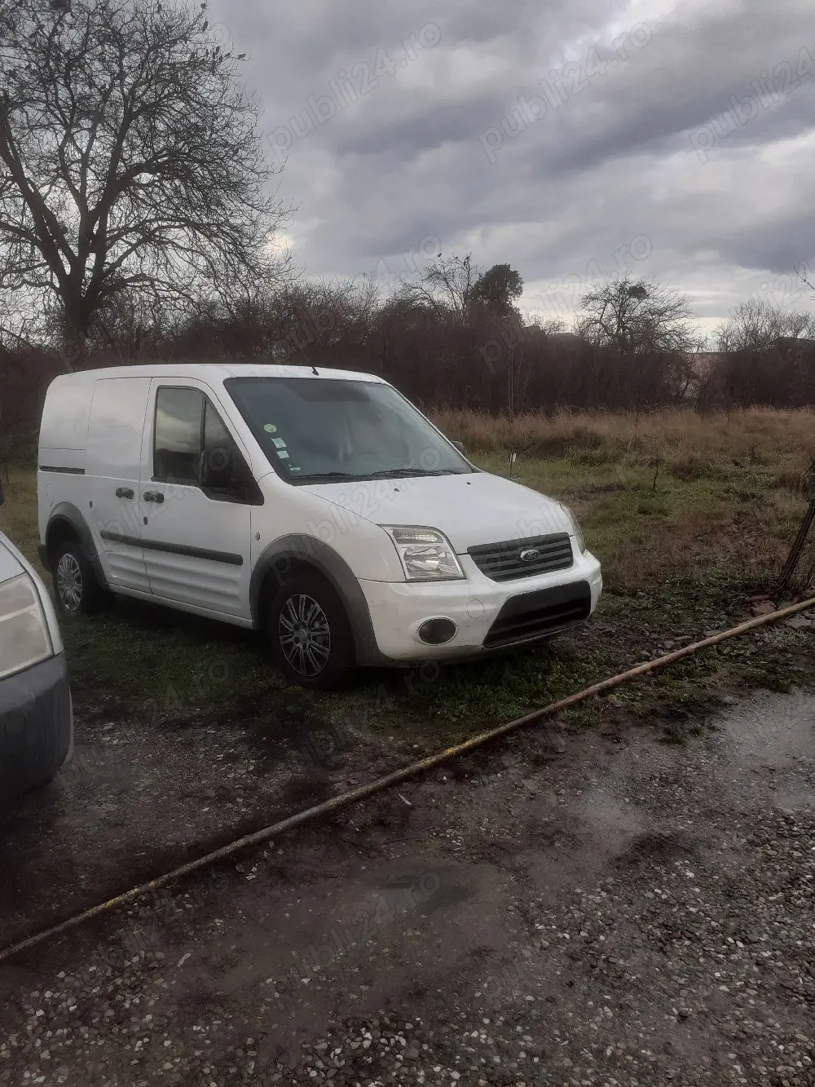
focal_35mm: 27
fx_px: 847
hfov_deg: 51.4
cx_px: 408
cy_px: 544
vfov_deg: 65.3
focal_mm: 3.6
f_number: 1.9
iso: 40
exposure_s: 1/122
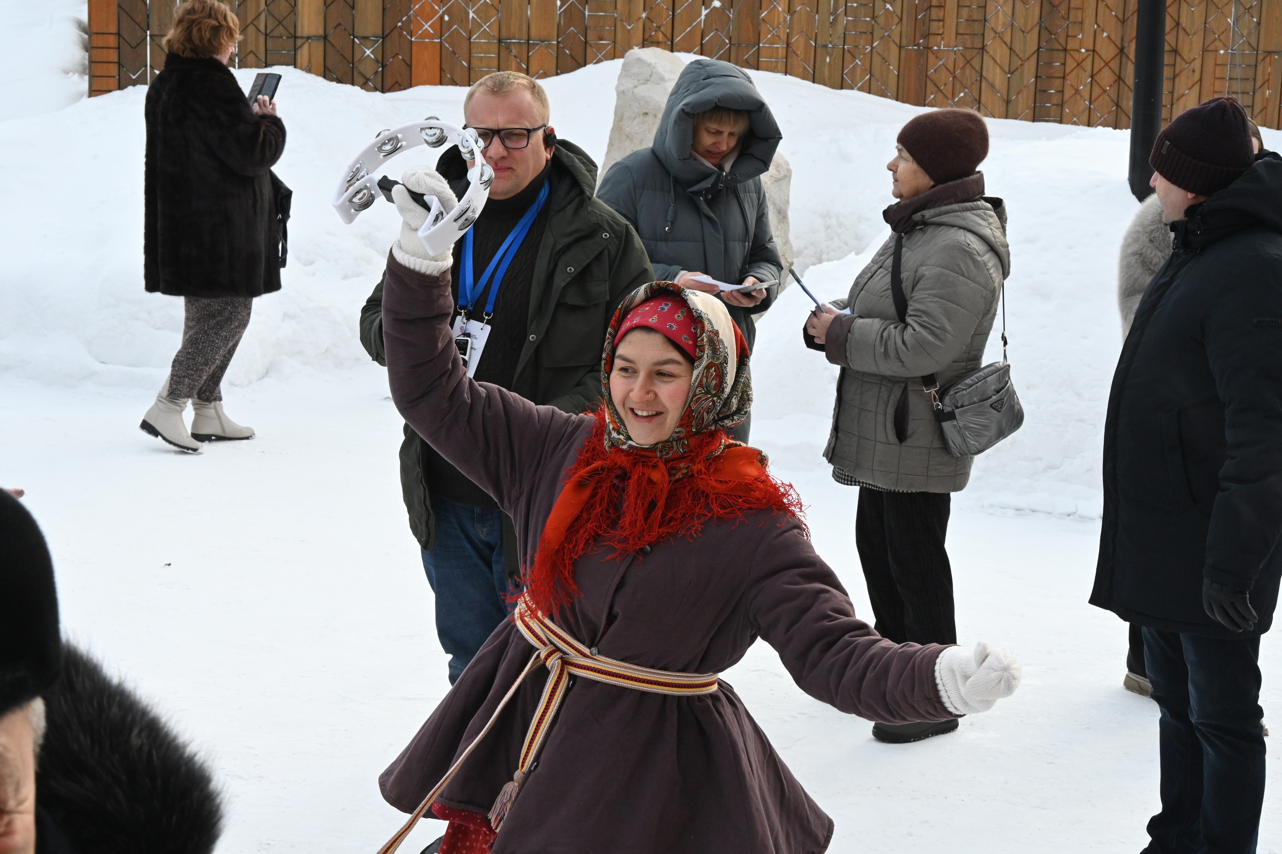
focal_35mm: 67
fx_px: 2386
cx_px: 641
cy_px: 427
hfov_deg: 30.1
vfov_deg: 20.3
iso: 3200
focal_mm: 67
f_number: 18
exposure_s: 1/640
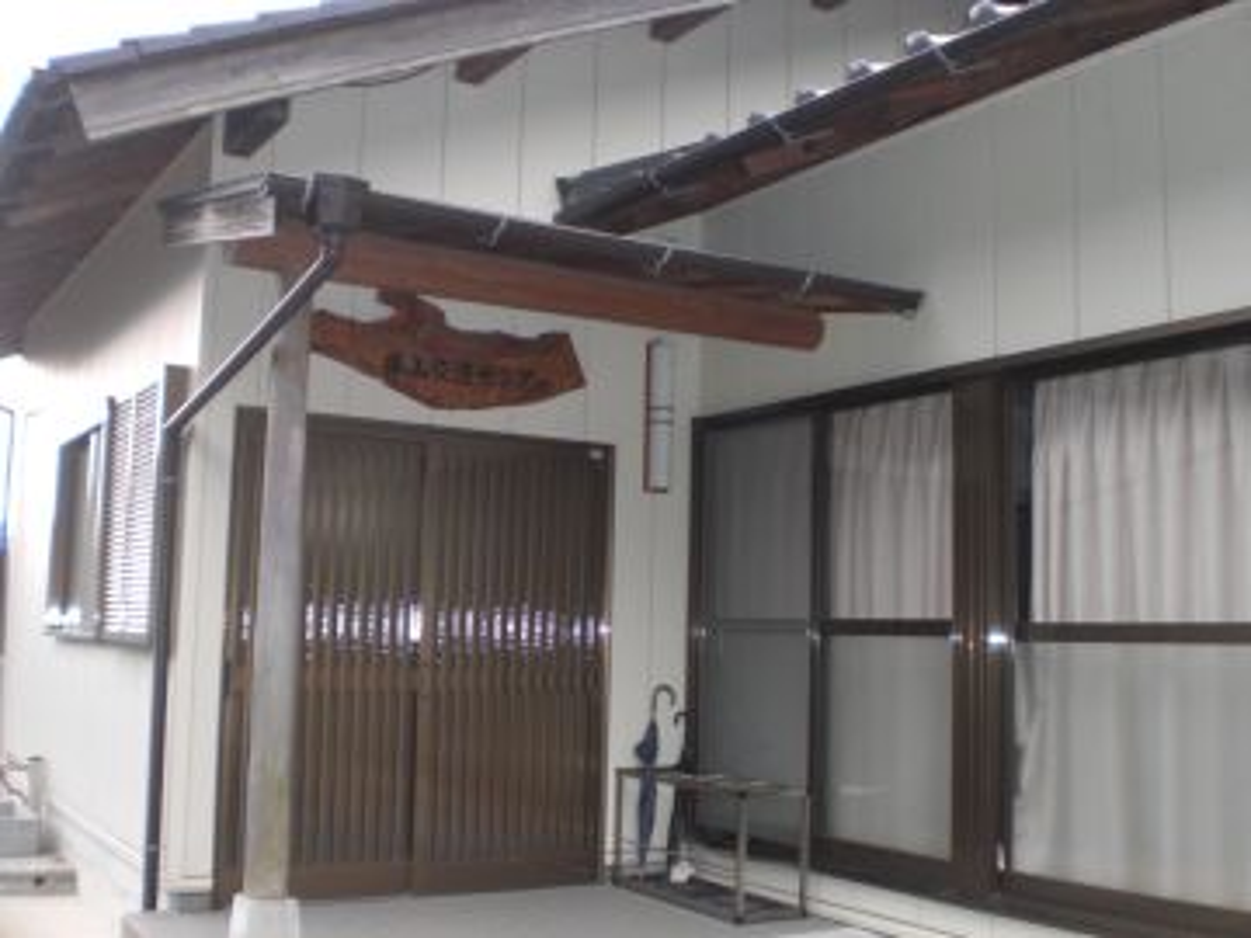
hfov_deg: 49.0
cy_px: 469
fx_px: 1373
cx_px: 626
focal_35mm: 38
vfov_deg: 37.7
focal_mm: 6.3
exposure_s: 1/60
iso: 200
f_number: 3.1
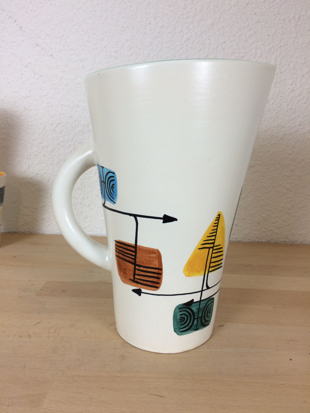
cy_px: 206
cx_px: 155
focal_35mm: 29
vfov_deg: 61.7
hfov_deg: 48.2
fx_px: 346
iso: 50
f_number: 2.2
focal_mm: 4.15
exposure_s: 1/50
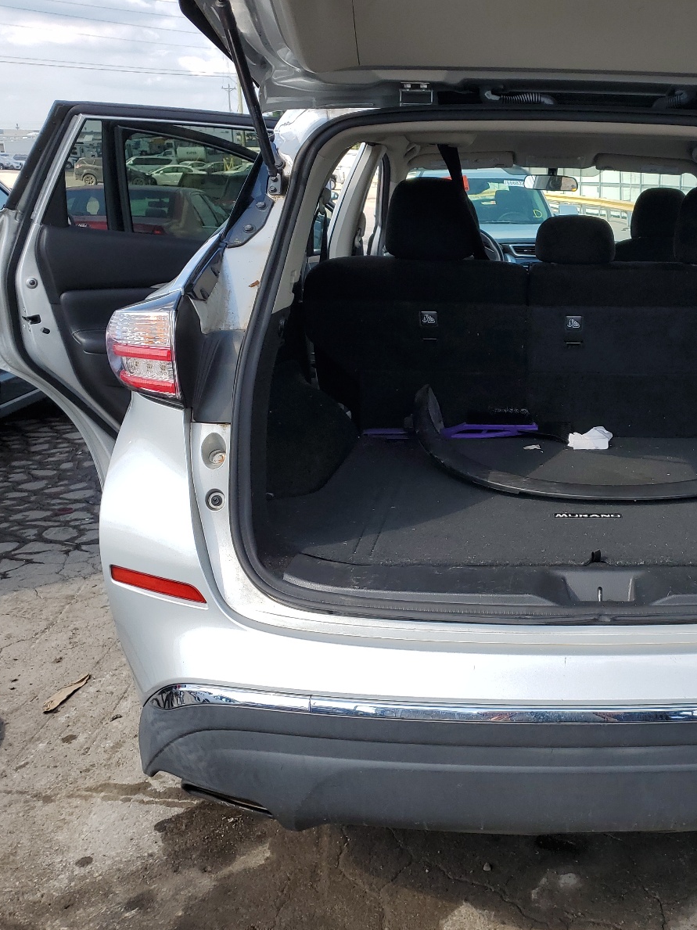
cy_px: 469
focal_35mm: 35
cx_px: 595
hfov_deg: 38.5
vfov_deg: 52.6
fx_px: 940
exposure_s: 1/1429
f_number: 1.5
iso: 50
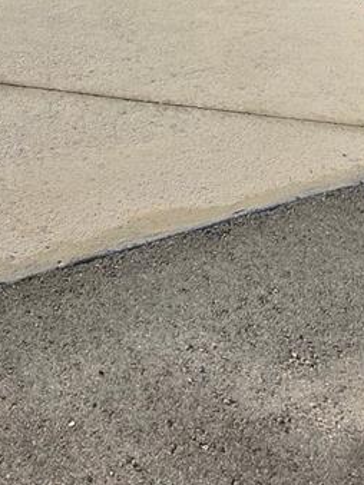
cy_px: -197
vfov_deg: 29.6
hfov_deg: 28.8
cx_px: -29
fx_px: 645
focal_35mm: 46
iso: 40
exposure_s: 1/5000
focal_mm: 2.2
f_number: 1.9
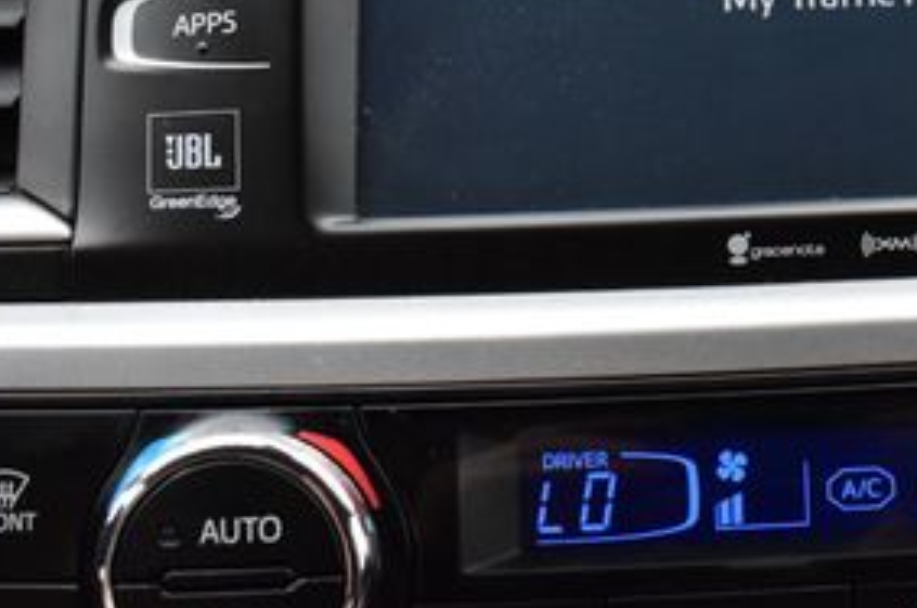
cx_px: 894
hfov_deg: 25.8
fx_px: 1907
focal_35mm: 75
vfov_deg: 17.5
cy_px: -65
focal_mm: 22
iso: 2500
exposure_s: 1/200
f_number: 10
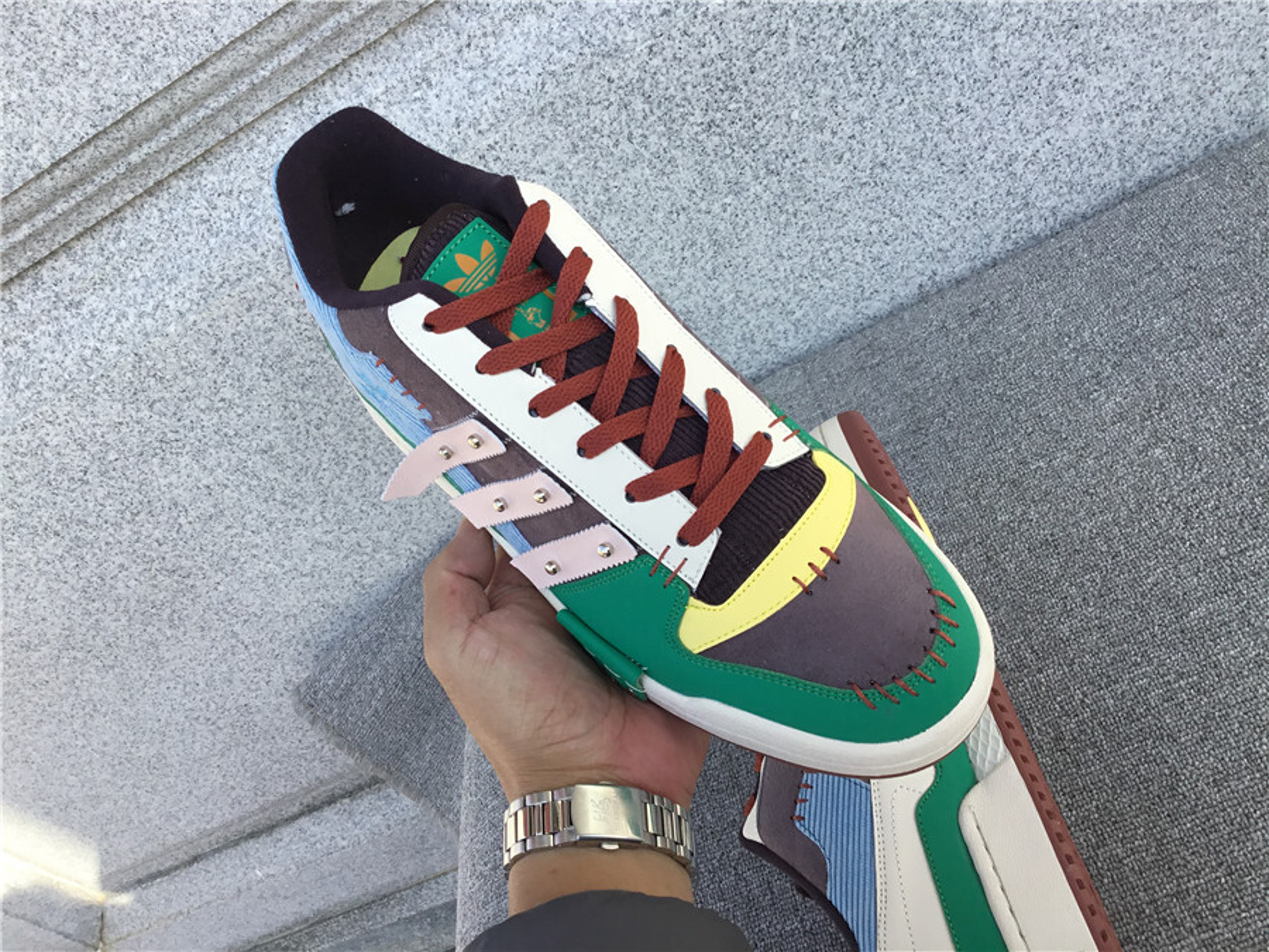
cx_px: 634
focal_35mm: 31
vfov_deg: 45.4
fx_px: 1136
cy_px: 476
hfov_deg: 58.4
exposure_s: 1/445
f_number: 2.4
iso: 25
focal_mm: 3.3
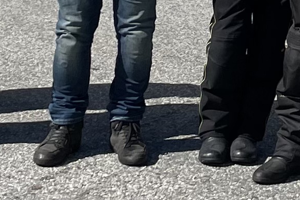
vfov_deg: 10.8
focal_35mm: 122
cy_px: -116
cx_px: 352
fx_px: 1017
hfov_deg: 16.2
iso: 32
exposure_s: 1/3610
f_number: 1.6
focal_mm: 4.2
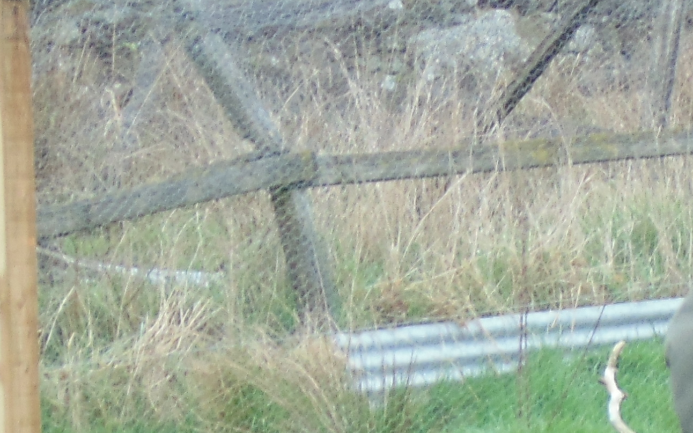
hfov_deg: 6.3
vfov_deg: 3.9
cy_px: 835
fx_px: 6345
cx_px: 338
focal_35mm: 336
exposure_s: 1/40
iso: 80
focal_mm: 14.1
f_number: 4.3
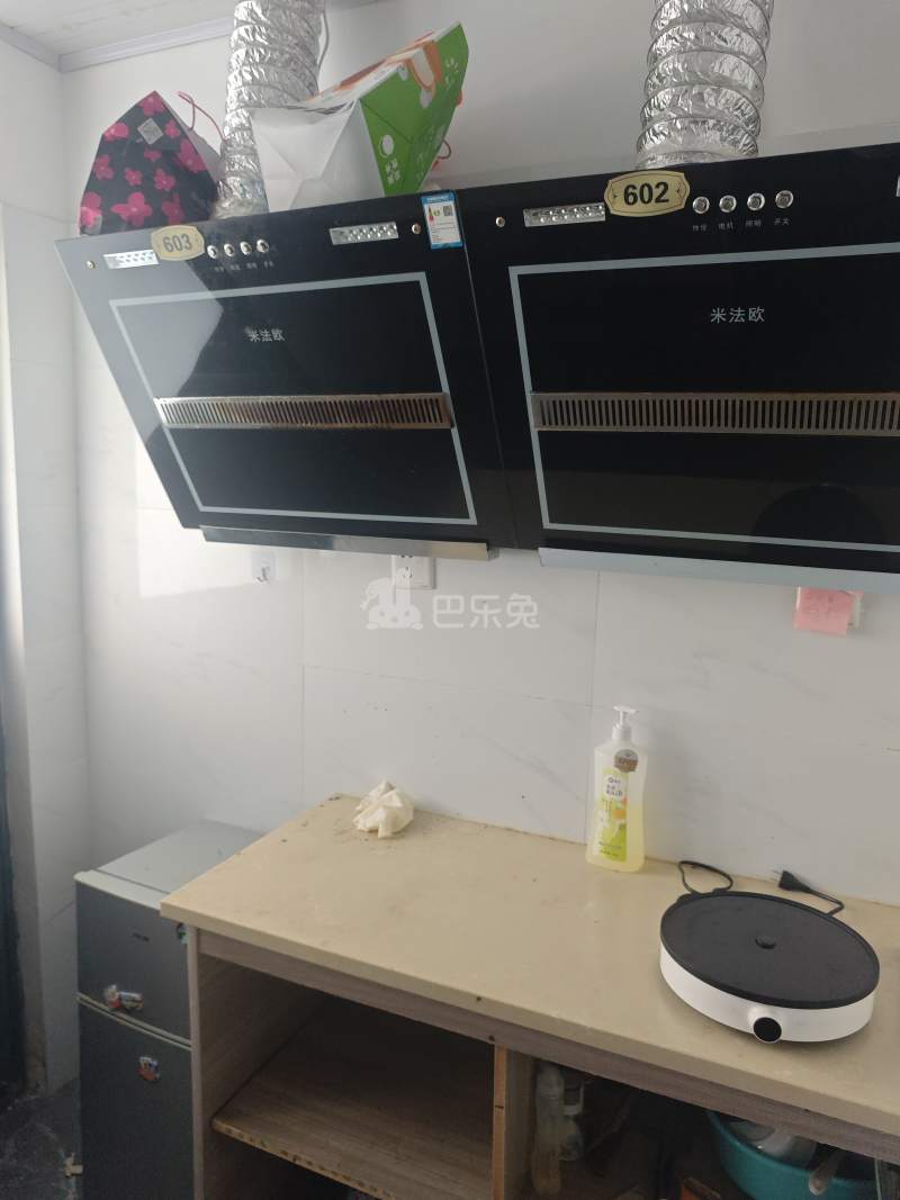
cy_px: 600
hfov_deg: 58.9
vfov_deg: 73.9
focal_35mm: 23
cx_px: 450
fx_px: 797
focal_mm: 6.68
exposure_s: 1/100
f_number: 1.42
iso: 125
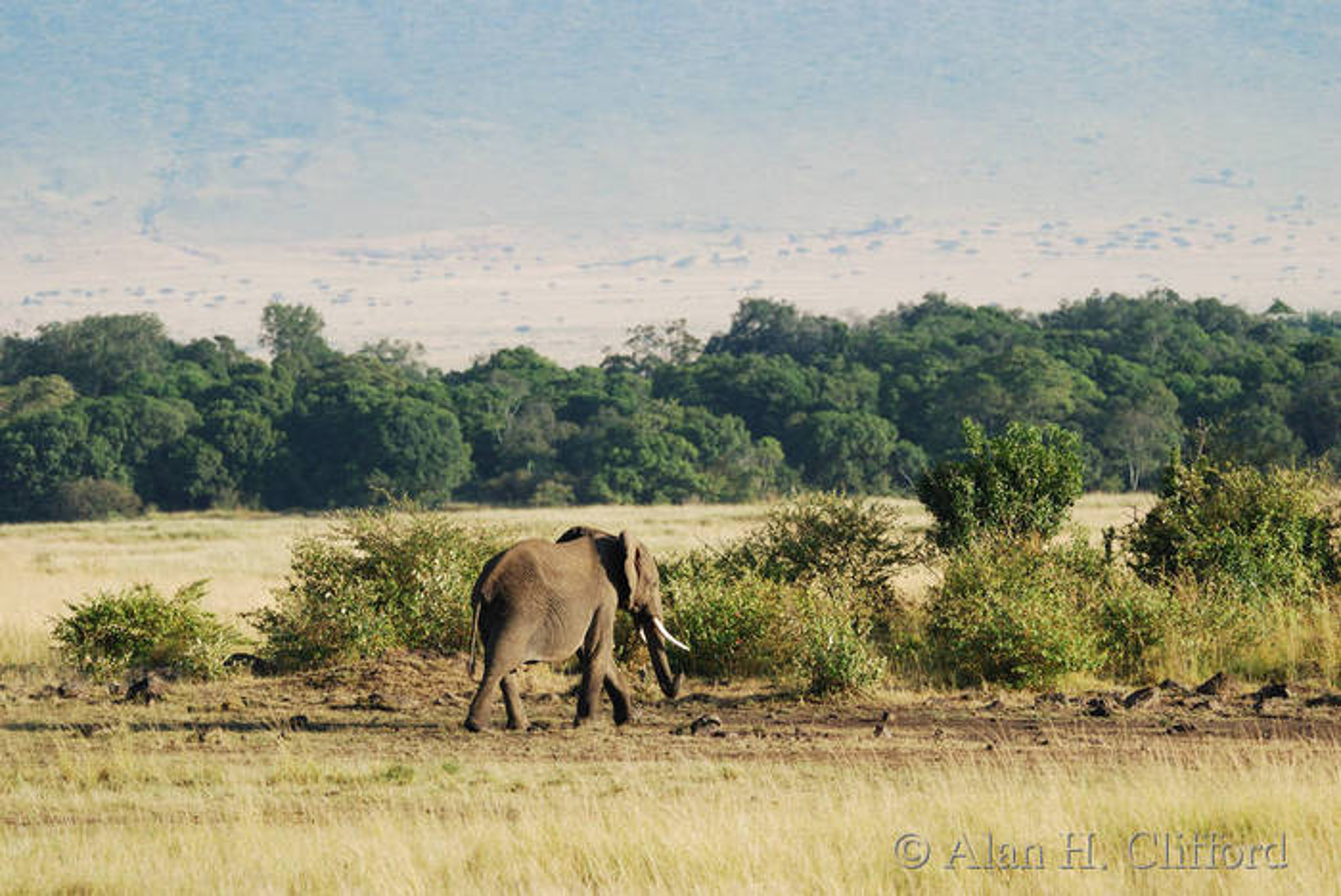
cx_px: 670
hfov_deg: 7.0
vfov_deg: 4.7
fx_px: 10904
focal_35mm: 292
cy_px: 448
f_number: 5.3
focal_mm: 195
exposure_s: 1/400
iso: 220
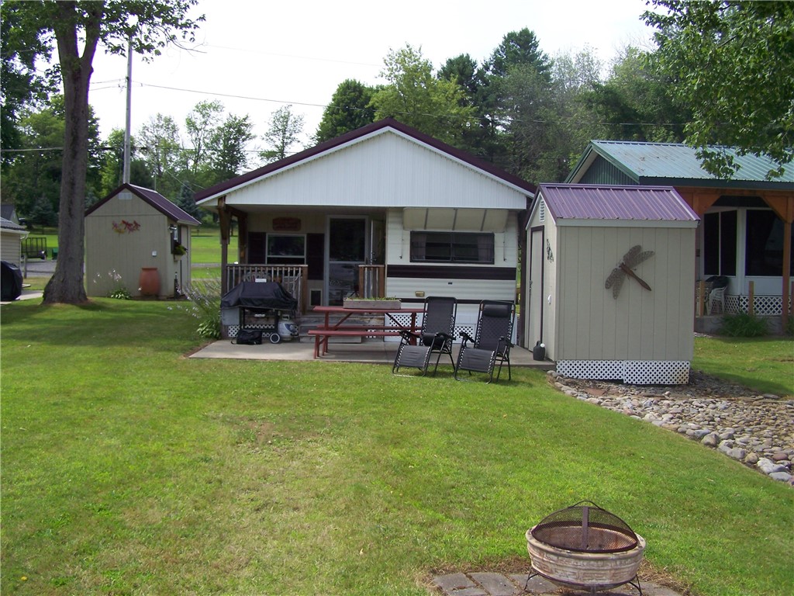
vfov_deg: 37.7
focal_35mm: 38
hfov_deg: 49.0
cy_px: 298
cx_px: 397
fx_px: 872
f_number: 4
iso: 64
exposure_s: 1/250
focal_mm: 6.3
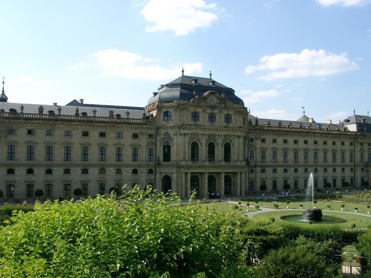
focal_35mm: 34
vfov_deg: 41.8
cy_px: 139
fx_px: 364
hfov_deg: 54.0
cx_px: 186
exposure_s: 1/590
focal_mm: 7.13
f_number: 4
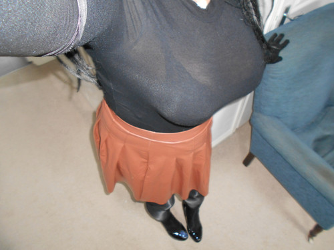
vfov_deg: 53.1
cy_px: 125
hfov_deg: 67.3
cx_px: 167
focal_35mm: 26
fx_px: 251
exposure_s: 1/25
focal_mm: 4.6
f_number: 3.2
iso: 320
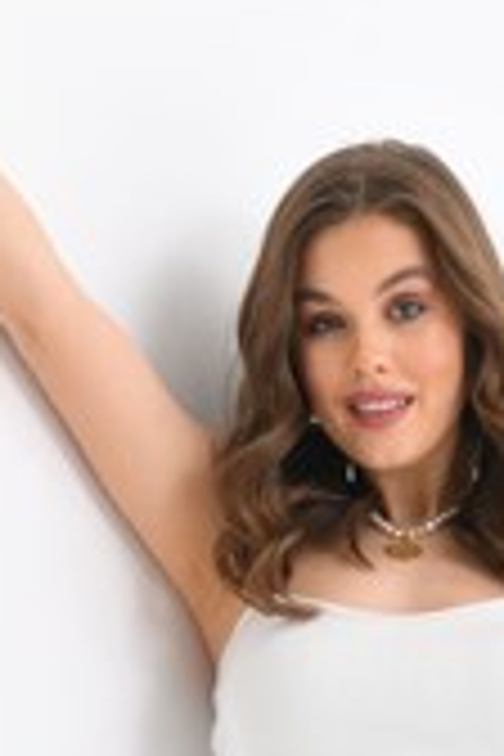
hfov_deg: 8.8
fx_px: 3276
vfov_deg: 12.4
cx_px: 446
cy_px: 1224
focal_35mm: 156
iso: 160
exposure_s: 1/125
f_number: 6.3
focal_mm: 46
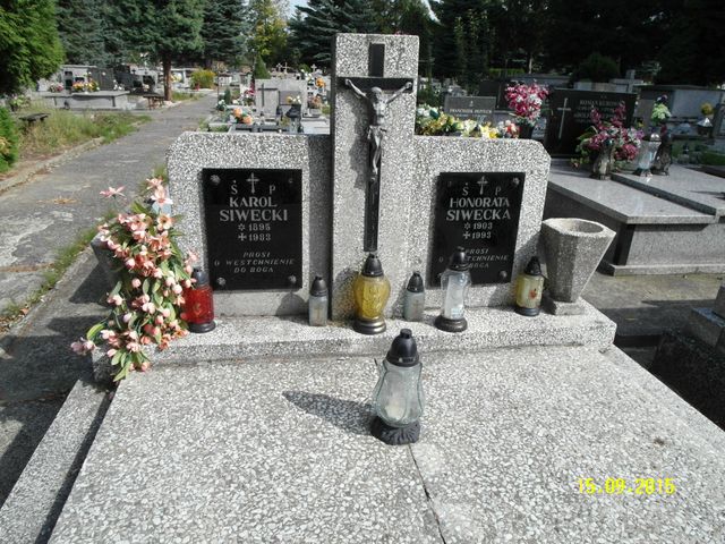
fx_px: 503
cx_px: 362
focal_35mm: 24
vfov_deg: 56.8
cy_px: 272
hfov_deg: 71.6
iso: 80
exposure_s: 1/350
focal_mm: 5.2
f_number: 4.4
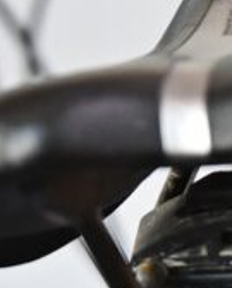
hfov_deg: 3.9
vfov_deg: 4.8
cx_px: 263
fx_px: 3424
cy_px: 62
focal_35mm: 400
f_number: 4.5
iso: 4000
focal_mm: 70
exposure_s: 1/125
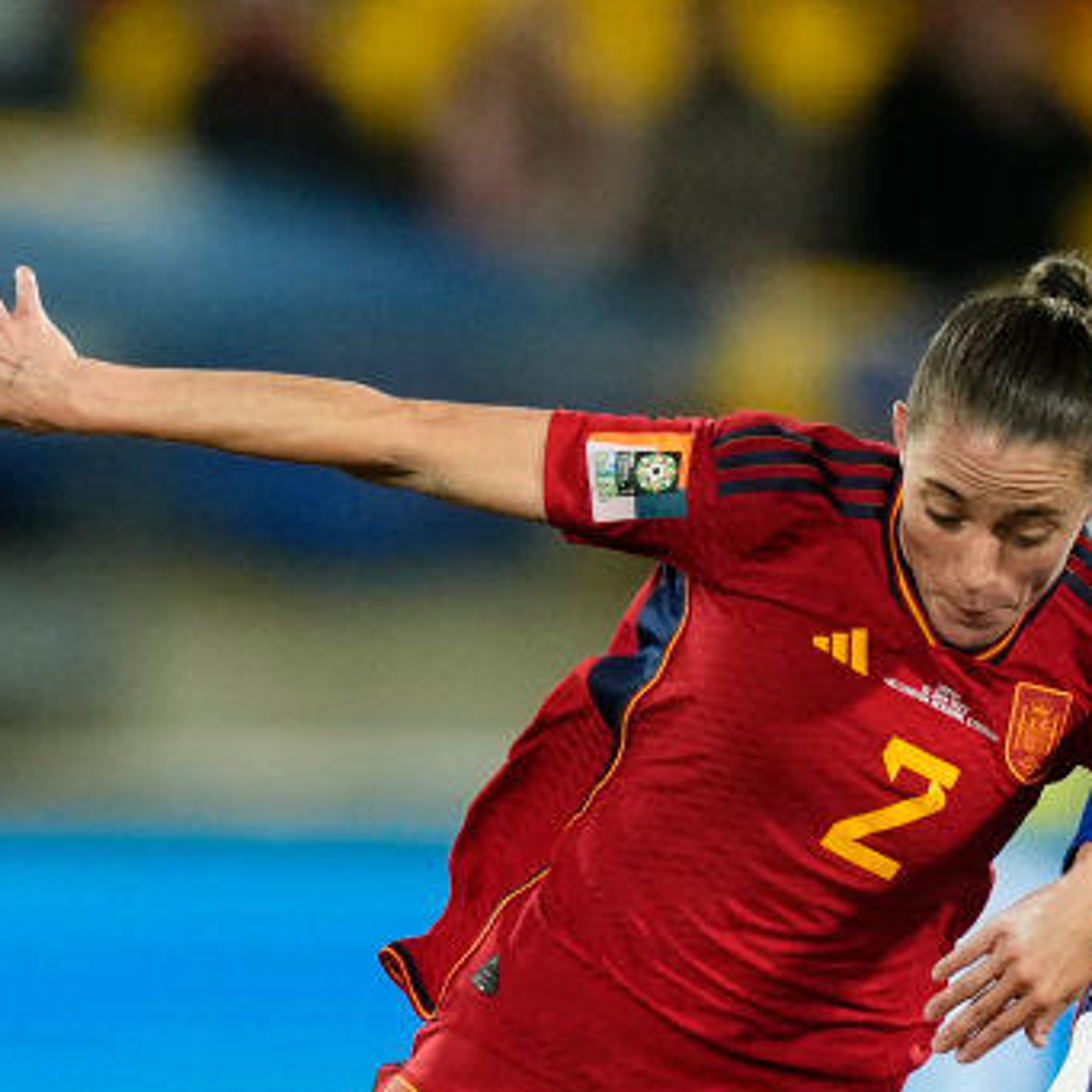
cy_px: 1055
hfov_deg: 1.7
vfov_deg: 1.7
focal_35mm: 1022
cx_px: 935
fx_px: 36476
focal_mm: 400
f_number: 2.8
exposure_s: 1/2500
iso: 2500
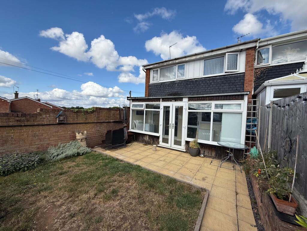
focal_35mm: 14
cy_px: 116
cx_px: 154
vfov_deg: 85.7
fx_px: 124
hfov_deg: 102.1
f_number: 2.2
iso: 50
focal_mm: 2.22
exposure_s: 1/1961
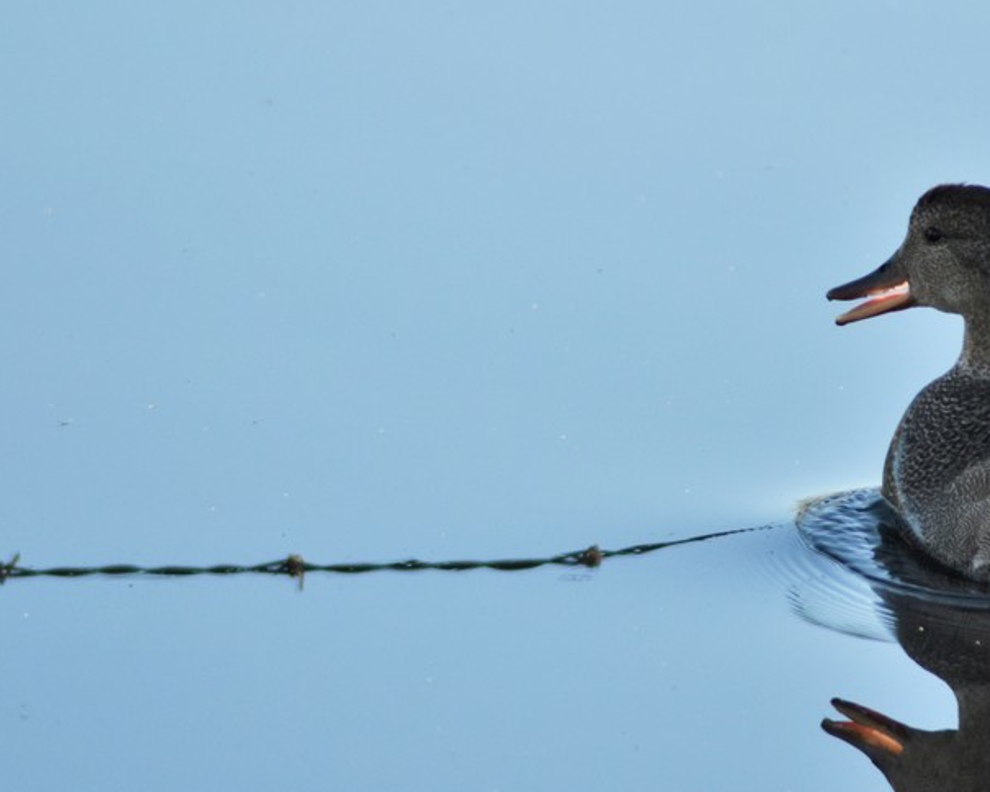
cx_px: 740
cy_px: 375
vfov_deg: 1.9
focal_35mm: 817
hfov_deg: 2.4
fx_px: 23938
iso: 450
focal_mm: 300
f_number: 5.6
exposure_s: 1/1000
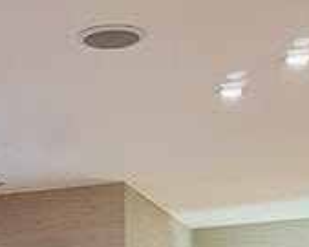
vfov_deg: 7.7
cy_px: 820
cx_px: 22
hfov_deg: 11.5
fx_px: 1517
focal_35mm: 166
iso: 320
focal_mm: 6.76
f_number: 1.78
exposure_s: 1/60
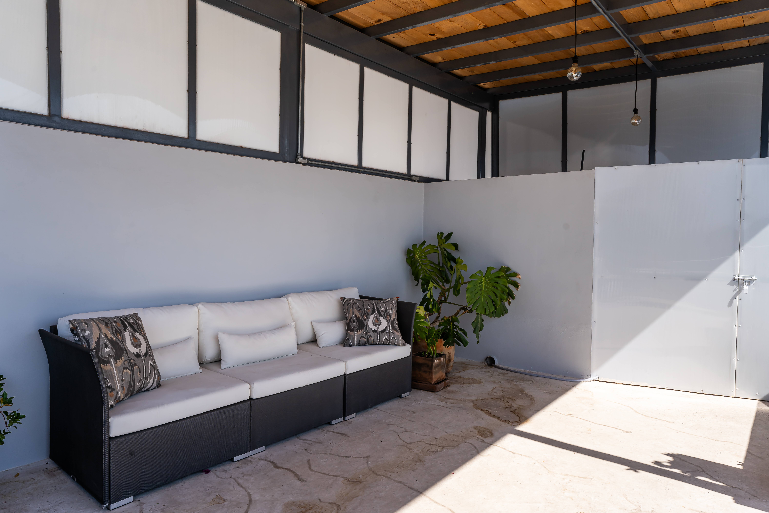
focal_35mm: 22
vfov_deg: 57.7
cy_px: 256
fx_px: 466
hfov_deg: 79.1
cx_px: 384
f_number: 10
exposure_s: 1/400
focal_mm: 21.8
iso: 320
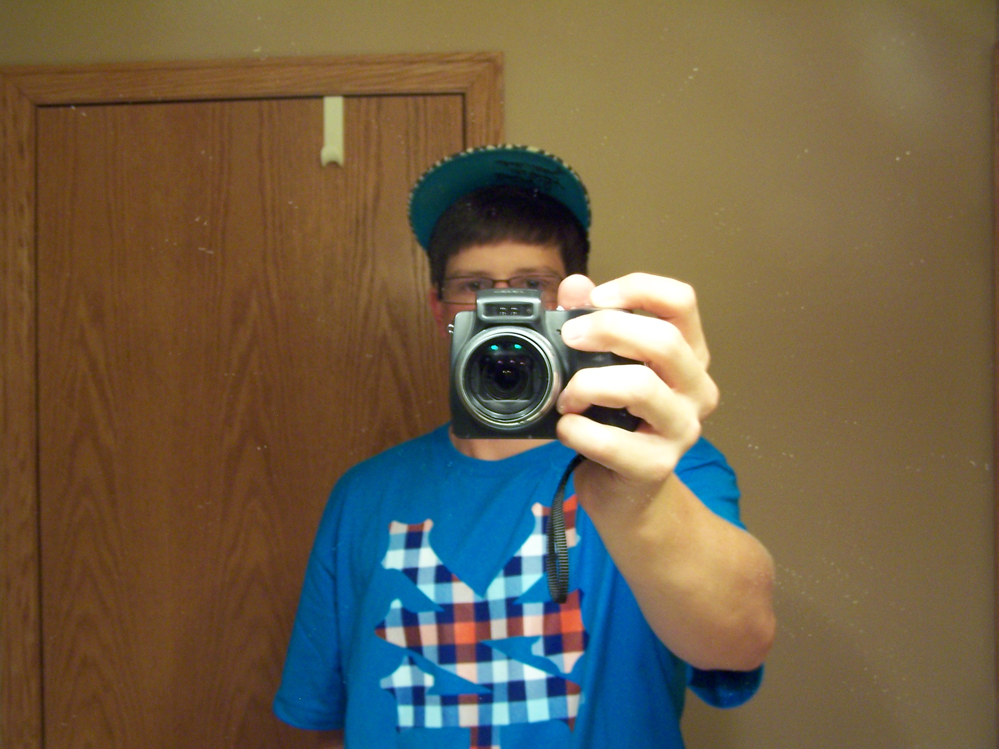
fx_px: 1097
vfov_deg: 37.7
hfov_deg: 49.0
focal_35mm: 38
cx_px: 500
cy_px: 374
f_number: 2.8
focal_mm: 6.3
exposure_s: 1/10
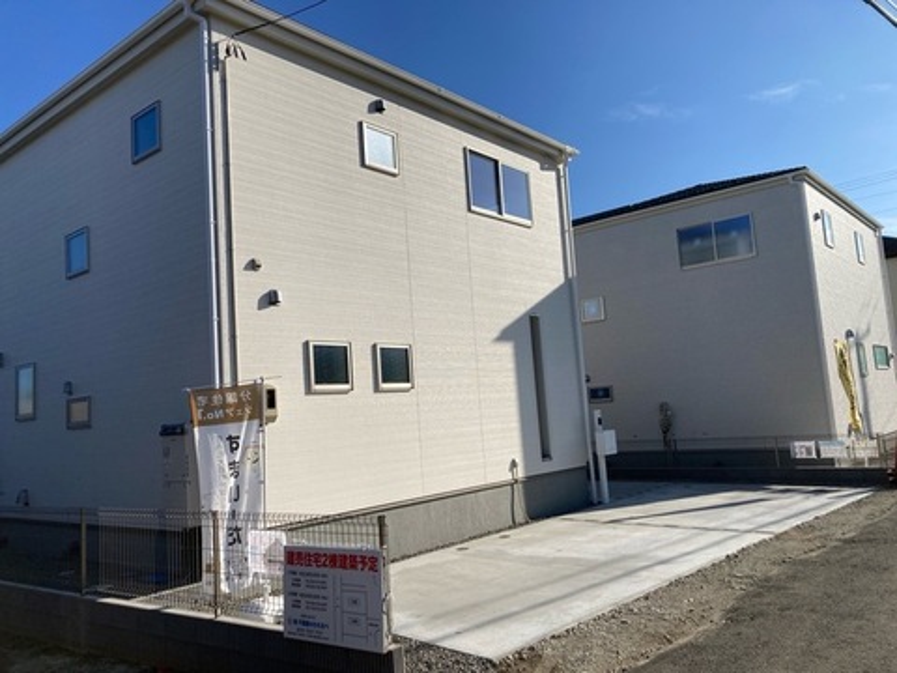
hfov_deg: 63.4
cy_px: 336
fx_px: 726
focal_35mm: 28
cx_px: 448
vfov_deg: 49.7
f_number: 1.8
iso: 20
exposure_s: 1/3472
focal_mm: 3.99
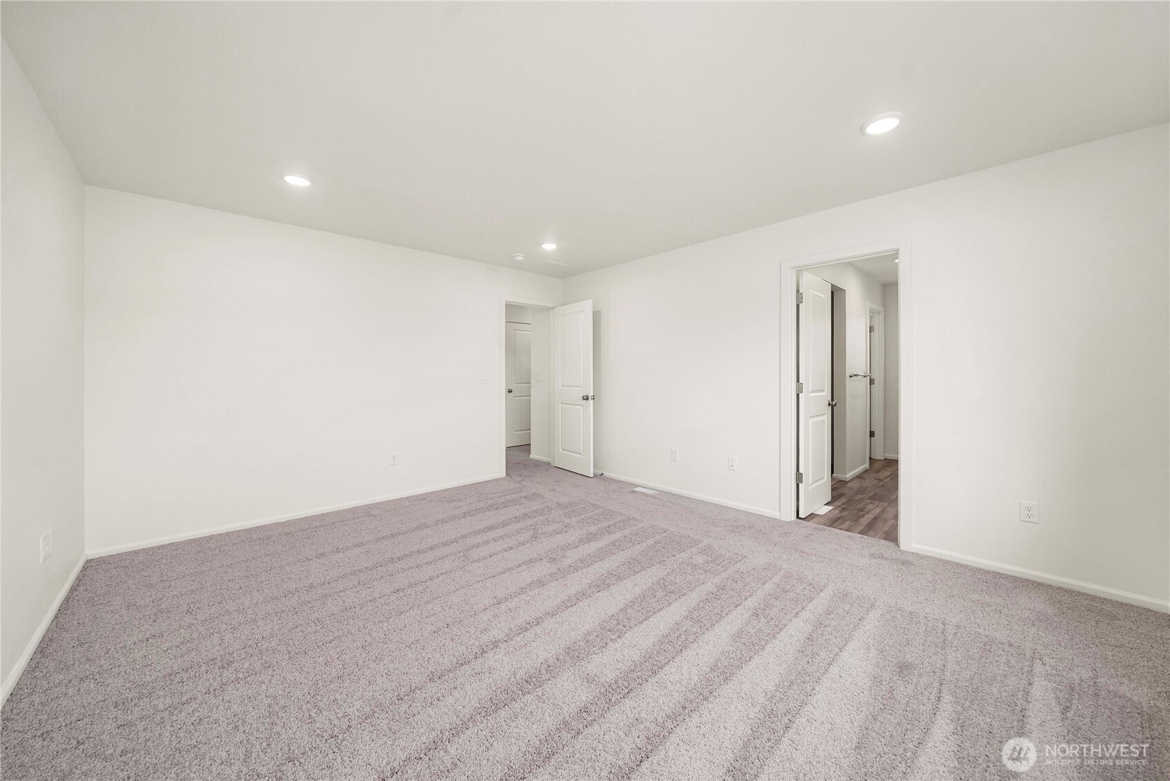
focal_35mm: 12
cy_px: 390
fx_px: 390
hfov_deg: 112.6
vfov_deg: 90.1
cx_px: 585
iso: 80
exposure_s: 1/80
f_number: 6.3
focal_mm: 12
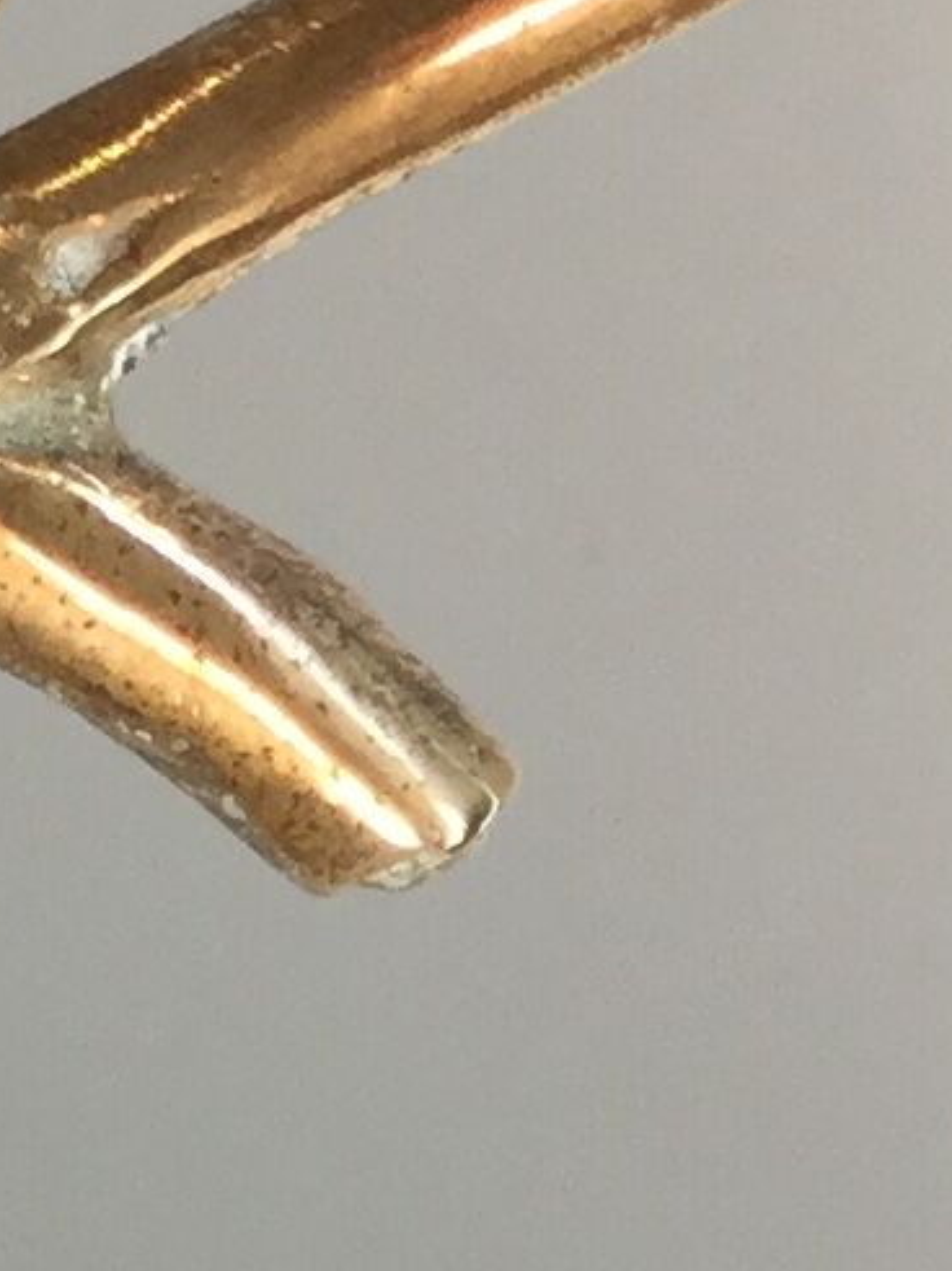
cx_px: -1319
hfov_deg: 6.8
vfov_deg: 9.5
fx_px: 7557
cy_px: 1356
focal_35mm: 206
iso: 25
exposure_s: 1/33
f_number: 2.4
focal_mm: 3.3
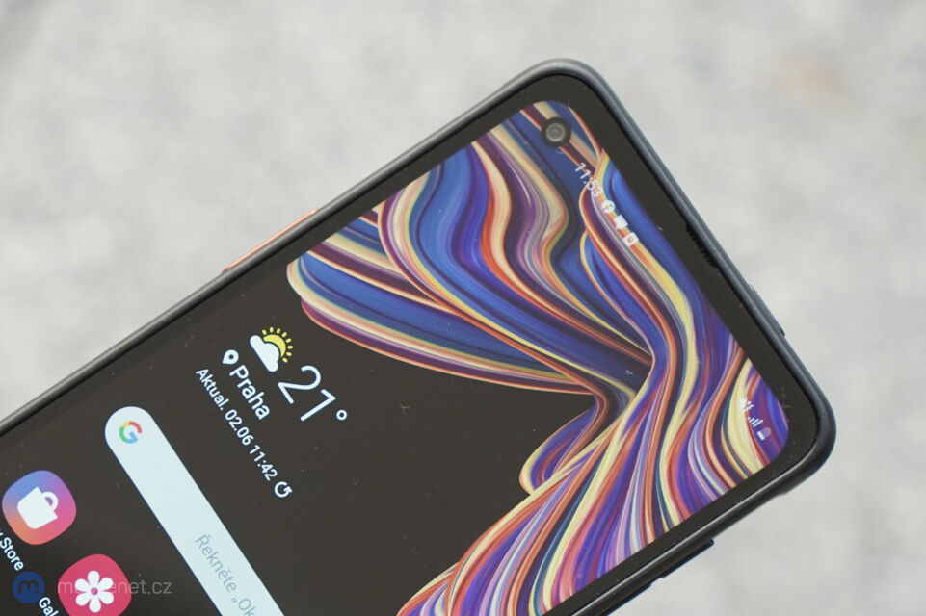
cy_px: 308
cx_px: 463
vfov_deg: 19.4
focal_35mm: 70
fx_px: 1800
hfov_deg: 28.9
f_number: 5
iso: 640
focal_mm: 70
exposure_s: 1/160
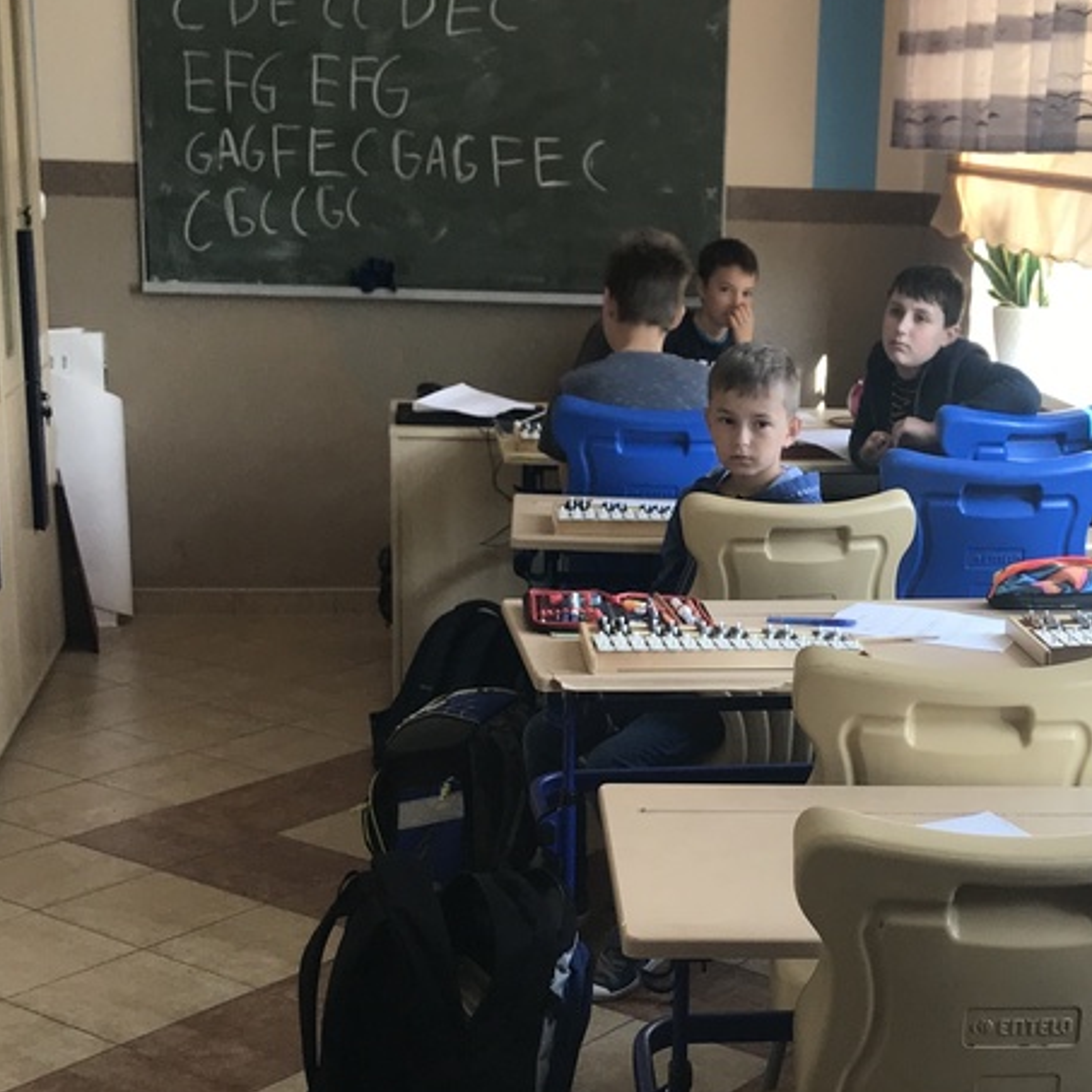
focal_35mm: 59
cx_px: 781
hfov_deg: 28.8
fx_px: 2106
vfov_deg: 28.9
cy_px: 723
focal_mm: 3.99
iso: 40
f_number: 1.8
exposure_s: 1/100
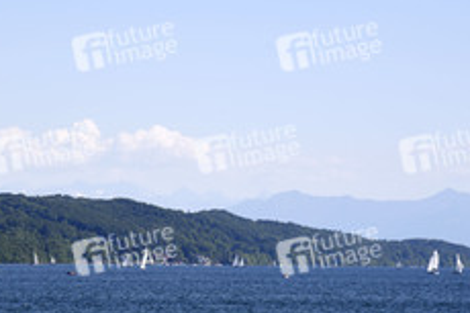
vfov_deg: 5.8
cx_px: 70
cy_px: 200
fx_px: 3066
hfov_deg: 8.7
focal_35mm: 235
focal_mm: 120
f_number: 11
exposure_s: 1/160
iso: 100
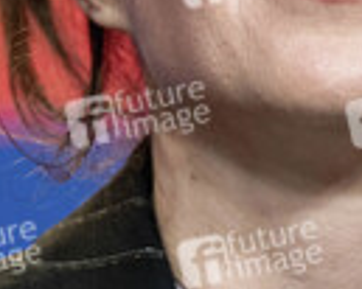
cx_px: 175
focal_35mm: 687
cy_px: -95
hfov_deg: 2.8
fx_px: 7355
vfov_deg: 2.2
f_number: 2.8
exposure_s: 1/210
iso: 2000
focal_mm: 140
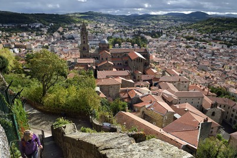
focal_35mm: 25
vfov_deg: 51.3
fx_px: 165
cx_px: 119
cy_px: 78
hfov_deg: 71.5
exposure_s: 1/250
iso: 200
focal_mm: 24
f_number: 10
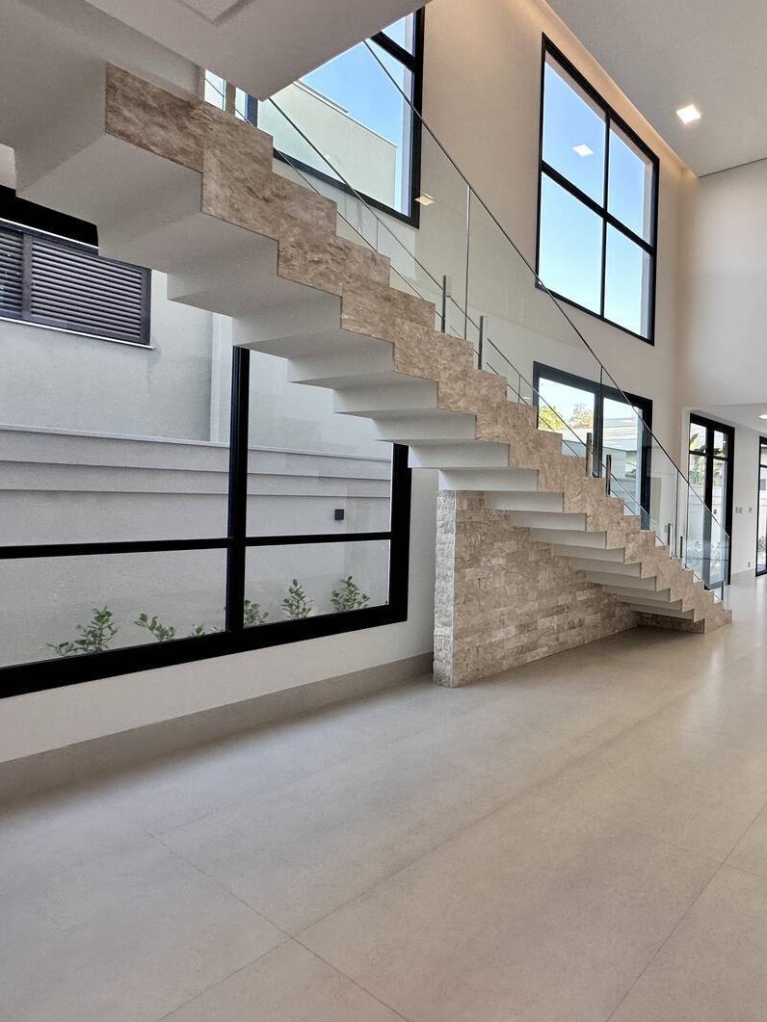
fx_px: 561
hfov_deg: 59.0
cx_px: 685
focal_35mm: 19
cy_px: 507
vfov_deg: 84.7
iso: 80
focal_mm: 2.22
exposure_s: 1/120
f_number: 2.2
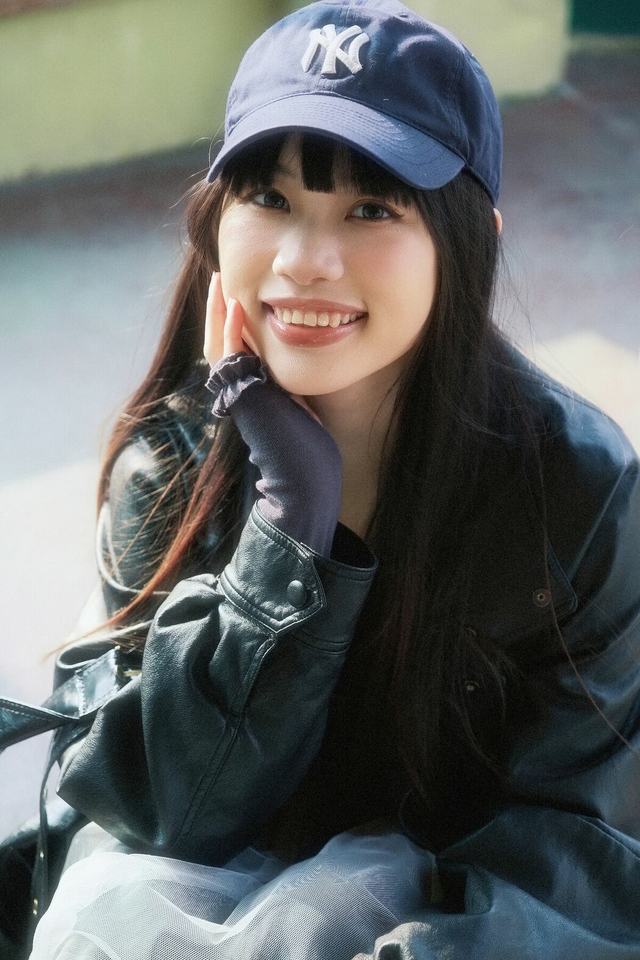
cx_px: 320
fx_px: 2213
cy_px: 480
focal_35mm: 83
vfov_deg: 24.5
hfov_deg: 16.5
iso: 800
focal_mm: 55
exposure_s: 1/500
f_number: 2.8
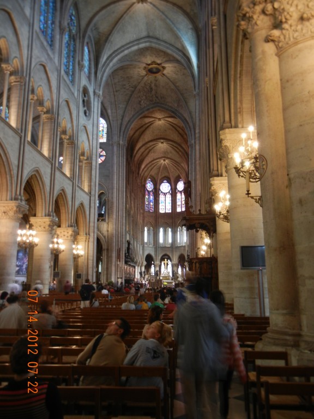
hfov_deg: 46.8
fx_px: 363
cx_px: 157
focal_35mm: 30
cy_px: 210
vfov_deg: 60.0
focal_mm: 5.4
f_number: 3.5
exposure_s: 1/1.6
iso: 200
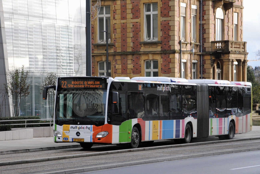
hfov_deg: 17.0
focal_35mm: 120
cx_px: 130
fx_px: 868
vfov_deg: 11.5
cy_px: 87
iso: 720
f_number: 5.3
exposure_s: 1/500
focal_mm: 80
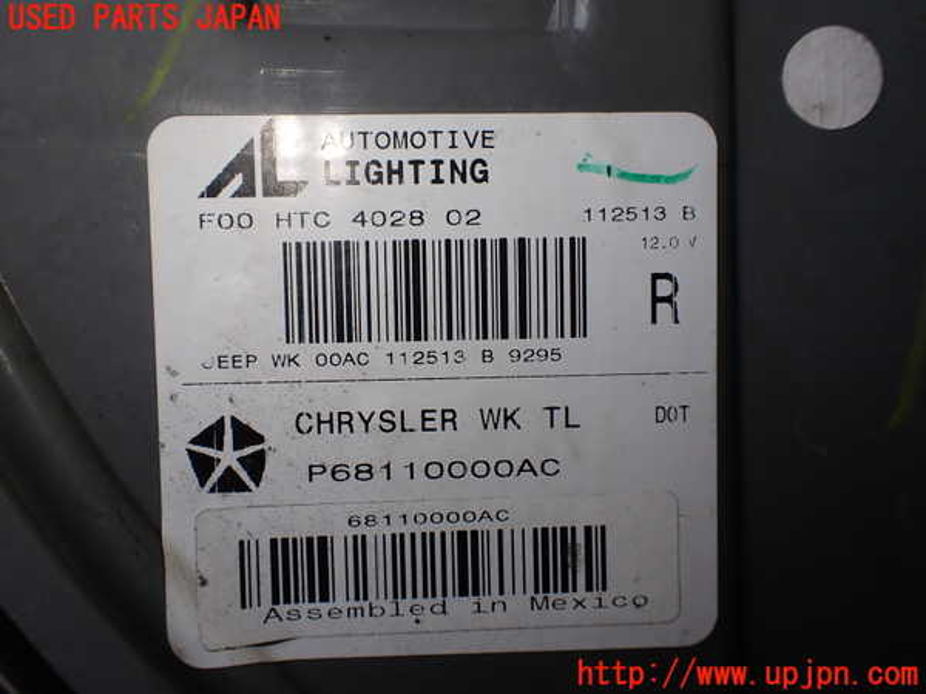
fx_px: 803
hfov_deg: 60.0
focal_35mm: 30
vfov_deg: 46.8
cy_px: 347
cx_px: 463
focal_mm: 5.4
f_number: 3.2
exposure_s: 1/160
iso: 100
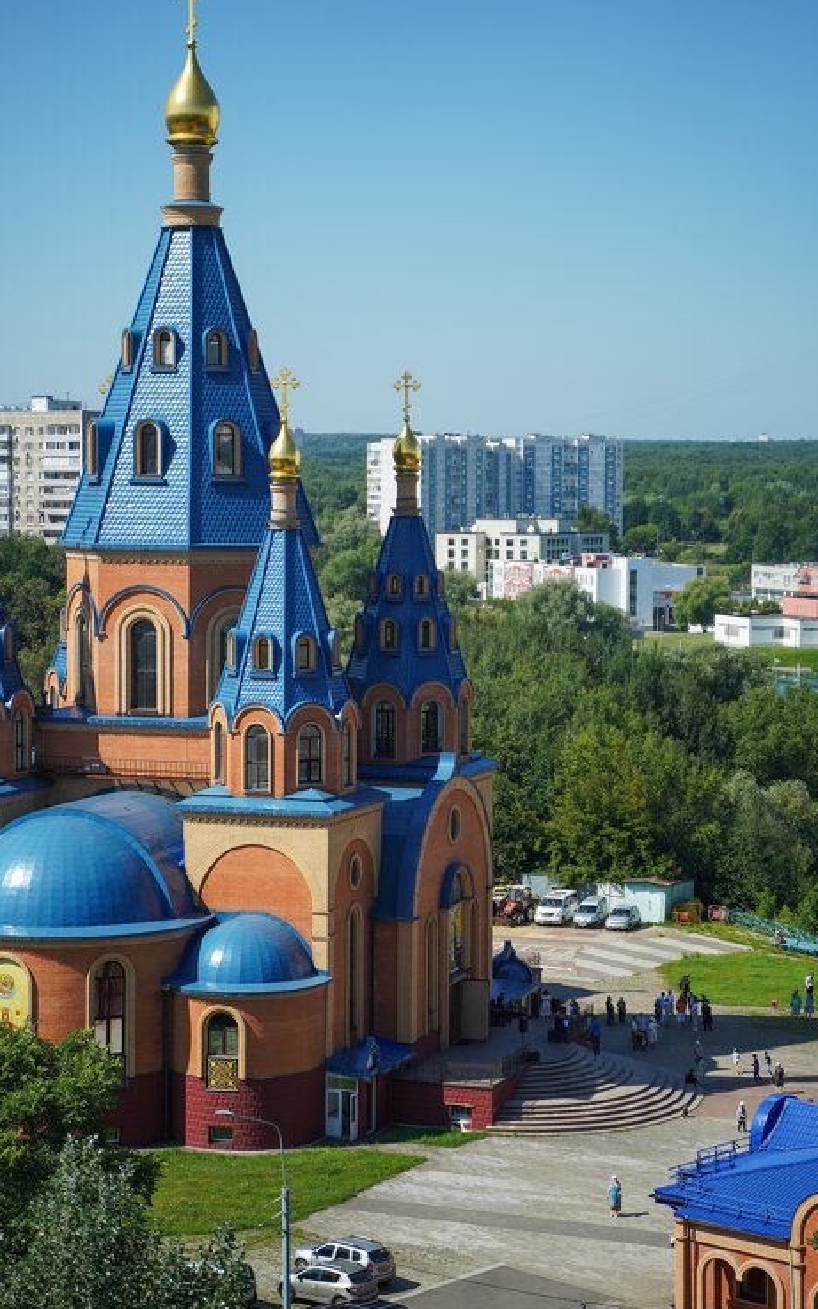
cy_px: 661
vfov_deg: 24.9
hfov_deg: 15.7
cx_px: 386
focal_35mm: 83
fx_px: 2962
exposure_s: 1/1600
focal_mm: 75
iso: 100
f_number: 2.8
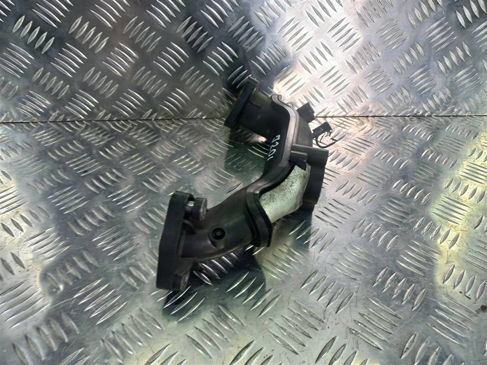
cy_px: 182
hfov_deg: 69.4
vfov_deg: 54.9
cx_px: 244
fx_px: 352
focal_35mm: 25
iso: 25
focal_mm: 4.6
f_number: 1.8
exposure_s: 1/50
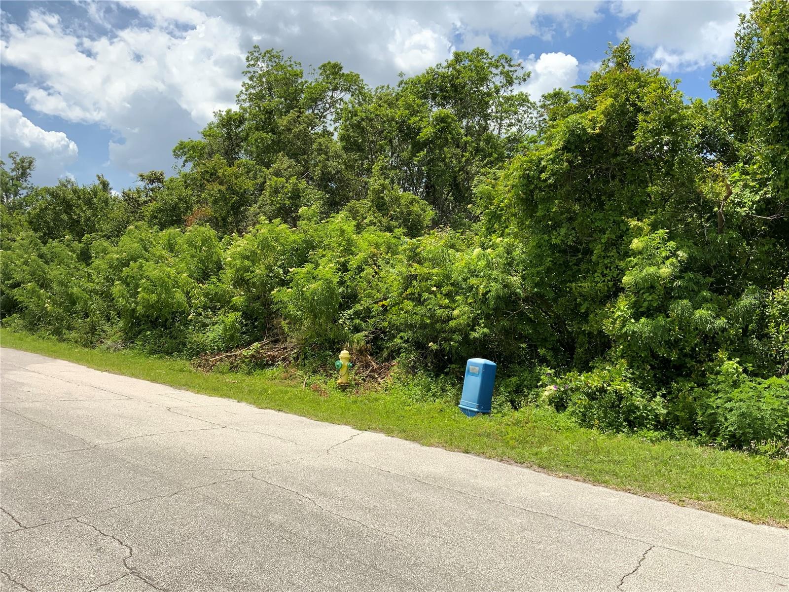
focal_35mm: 29
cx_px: 394
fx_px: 661
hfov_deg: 61.7
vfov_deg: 48.2
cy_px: 296
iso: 16
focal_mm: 3
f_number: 1.8
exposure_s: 1/1279
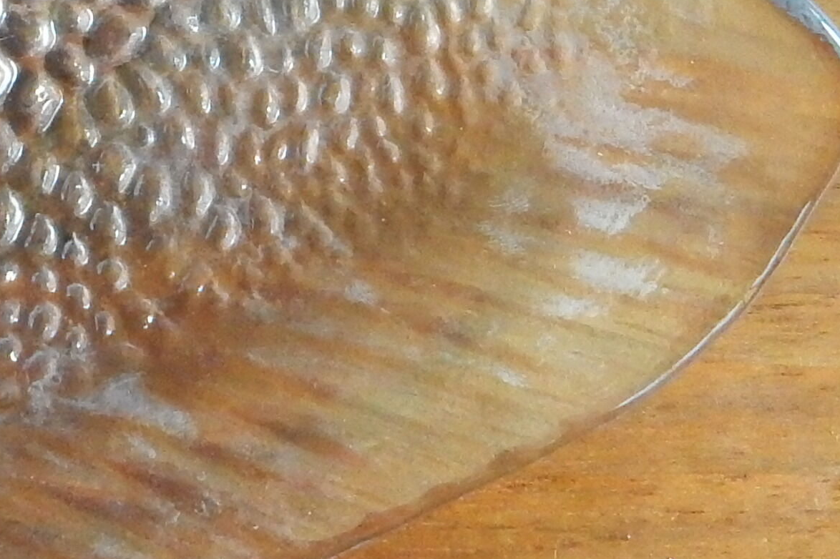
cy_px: -285
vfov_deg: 9.1
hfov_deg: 13.6
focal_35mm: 147
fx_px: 3429
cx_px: -170
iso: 800
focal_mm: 6.4
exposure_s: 1/40
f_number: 4
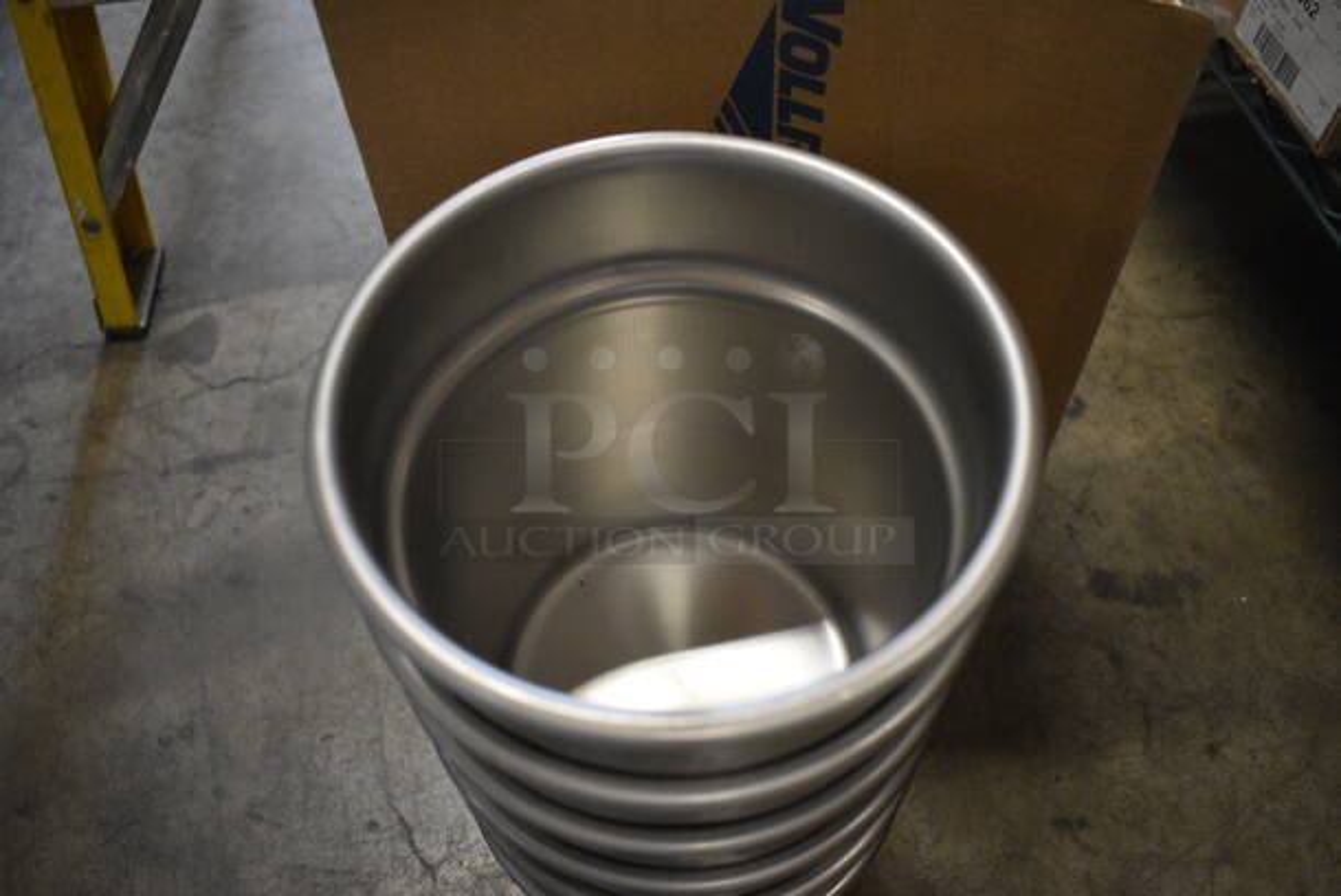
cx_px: 670
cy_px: 448
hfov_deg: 59.4
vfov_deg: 41.8
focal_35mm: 32
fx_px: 1174
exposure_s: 1/125
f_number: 3.8
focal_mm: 21
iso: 2800
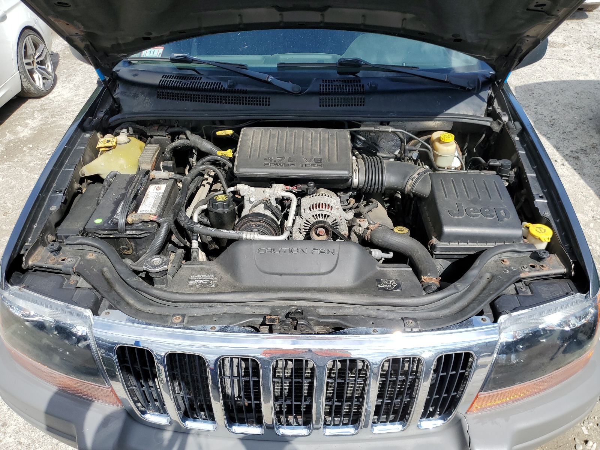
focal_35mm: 26
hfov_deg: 67.3
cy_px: 225
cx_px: 300
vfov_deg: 53.1
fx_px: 451
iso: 50
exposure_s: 1/2500
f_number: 1.5
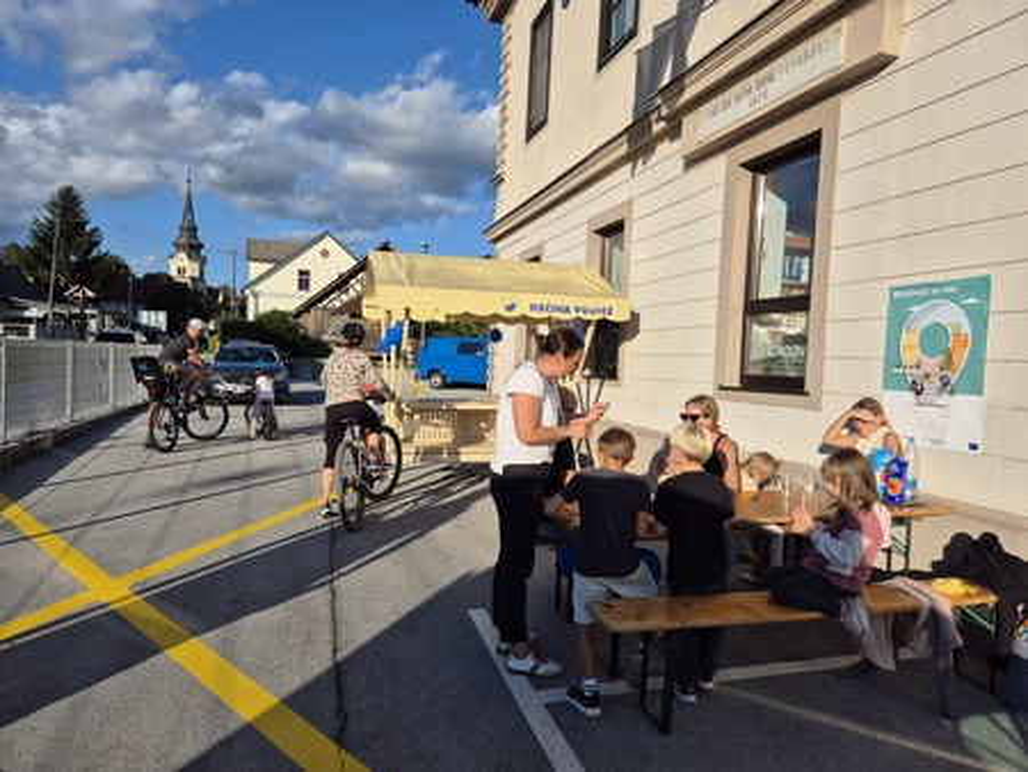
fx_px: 683
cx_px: 514
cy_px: 386
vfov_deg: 58.9
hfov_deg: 73.9
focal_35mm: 23
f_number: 1.8
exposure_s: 1/2440
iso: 25
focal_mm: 5.4
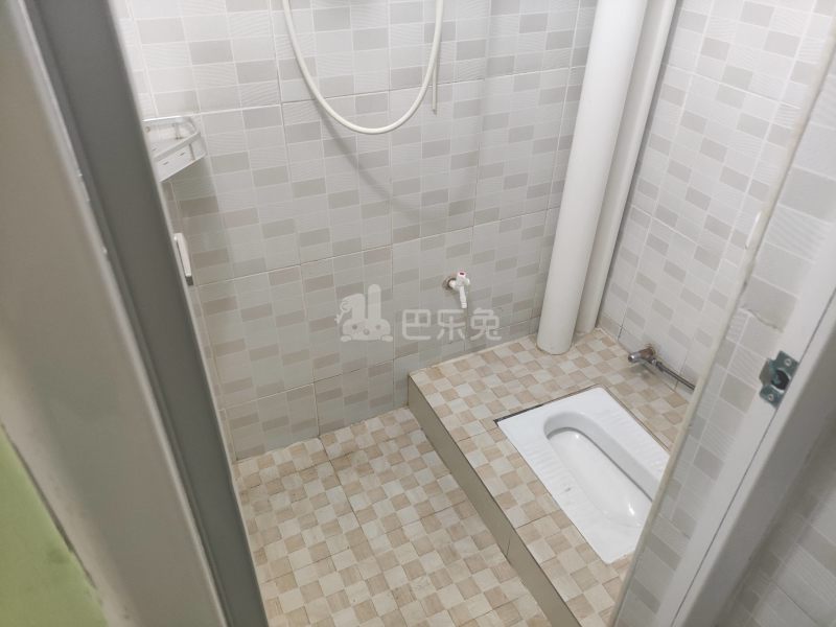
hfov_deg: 69.4
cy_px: 314
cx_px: 418
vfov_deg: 54.9
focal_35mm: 25
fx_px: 604
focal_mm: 5.43
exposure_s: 1/50
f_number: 1.89
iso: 732
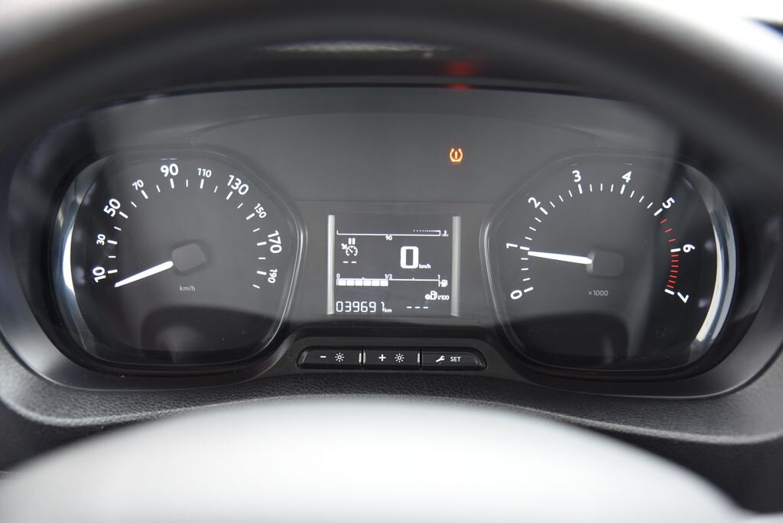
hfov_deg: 39.6
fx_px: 1088
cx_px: 392
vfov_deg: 27.0
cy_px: 262
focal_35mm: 50
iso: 500
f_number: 4
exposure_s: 1/15
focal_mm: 50
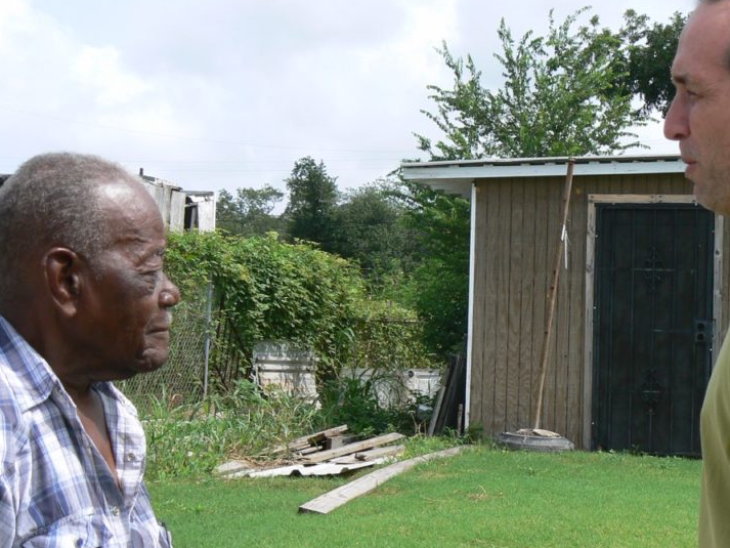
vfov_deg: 16.6
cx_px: 486
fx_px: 1877
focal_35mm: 89
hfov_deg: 21.9
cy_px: 367
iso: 80
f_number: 5.6
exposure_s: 1/400
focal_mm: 10.4
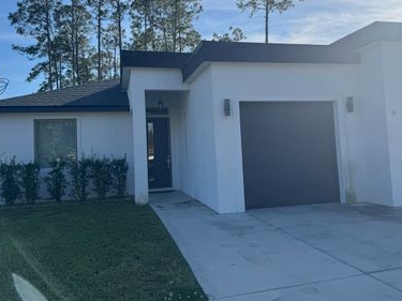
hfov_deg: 56.7
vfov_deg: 44.0
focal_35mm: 32
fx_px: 372
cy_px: 131
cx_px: 223
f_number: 1.78
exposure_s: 1/4608
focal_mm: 6.76
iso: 80
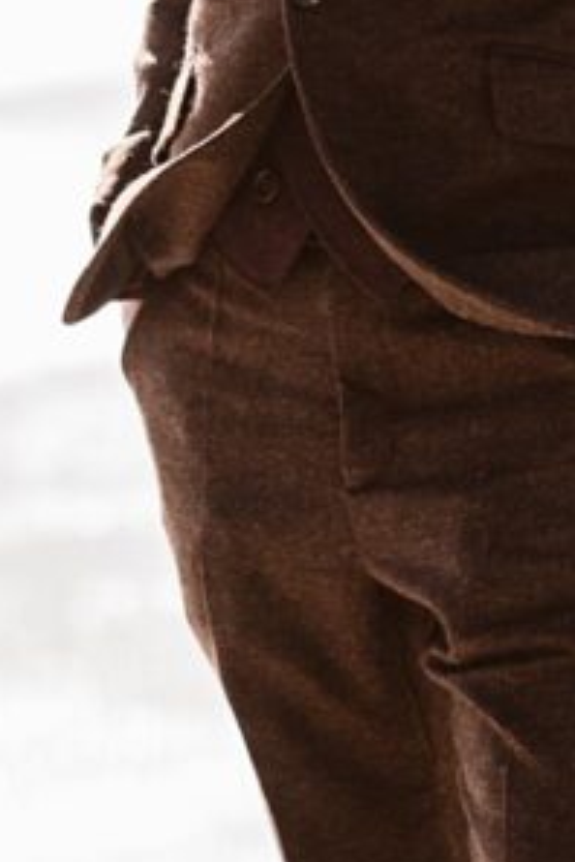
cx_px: 411
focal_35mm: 293
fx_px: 7019
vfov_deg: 6.9
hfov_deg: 4.7
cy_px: -607
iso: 100
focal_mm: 85
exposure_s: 1/1600
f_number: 2.2
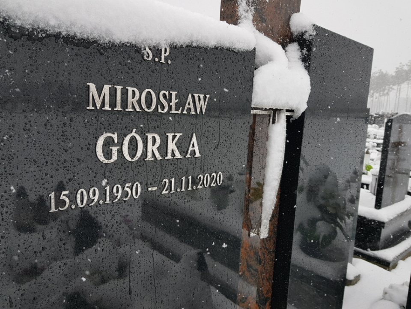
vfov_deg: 53.1
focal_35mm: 26
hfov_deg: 67.3
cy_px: 154
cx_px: 206
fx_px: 309
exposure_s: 1/678
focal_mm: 4.2
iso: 40
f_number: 1.7
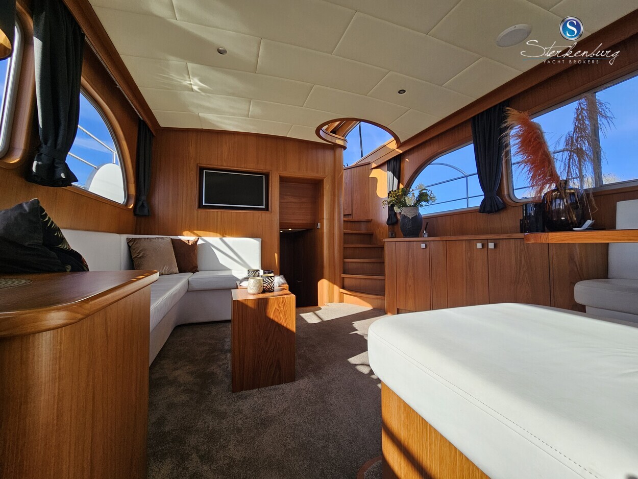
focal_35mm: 13
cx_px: 319
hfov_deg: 106.2
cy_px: 240
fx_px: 240
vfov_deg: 89.9
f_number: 2.2
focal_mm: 2.2
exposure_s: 1/355
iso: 50
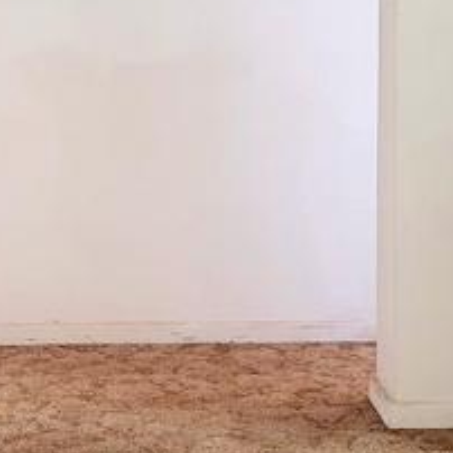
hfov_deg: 19.0
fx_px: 1347
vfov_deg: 19.1
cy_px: 168
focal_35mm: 91
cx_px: 152
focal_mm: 4.32
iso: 250
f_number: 2.4
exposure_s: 1/100
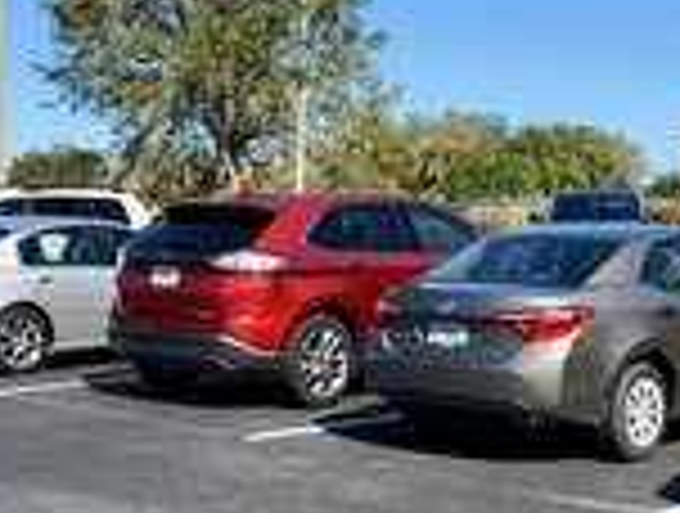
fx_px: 1457
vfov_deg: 19.8
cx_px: 126
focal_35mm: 74
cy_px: 396
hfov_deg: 25.8
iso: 20
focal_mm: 4
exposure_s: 1/1412
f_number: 1.8
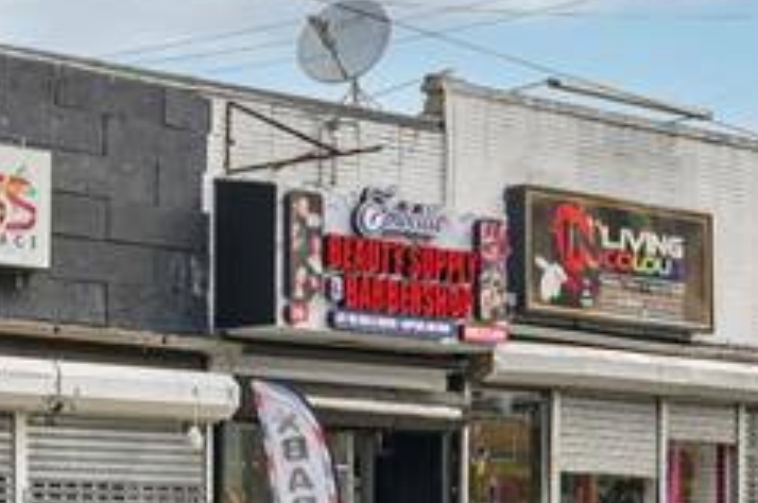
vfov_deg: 10.6
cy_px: 579
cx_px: -115
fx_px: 2674
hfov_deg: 15.6
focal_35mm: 127
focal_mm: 29.5
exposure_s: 1/160
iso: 100
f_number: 8
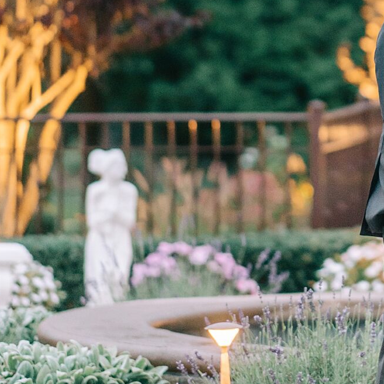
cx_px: 416
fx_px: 4368
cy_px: -53
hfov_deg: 5.0
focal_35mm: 348
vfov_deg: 5.0
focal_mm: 105
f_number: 1.4
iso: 640
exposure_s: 1/125
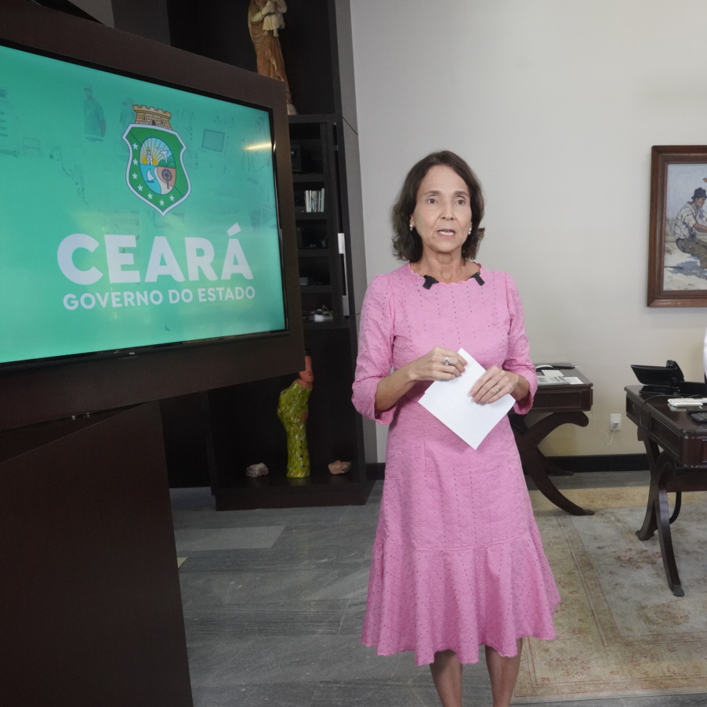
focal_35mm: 32
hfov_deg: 49.6
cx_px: 507
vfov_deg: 50.8
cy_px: 422
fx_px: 739
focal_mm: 21
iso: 5000
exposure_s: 1/125
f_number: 7.1
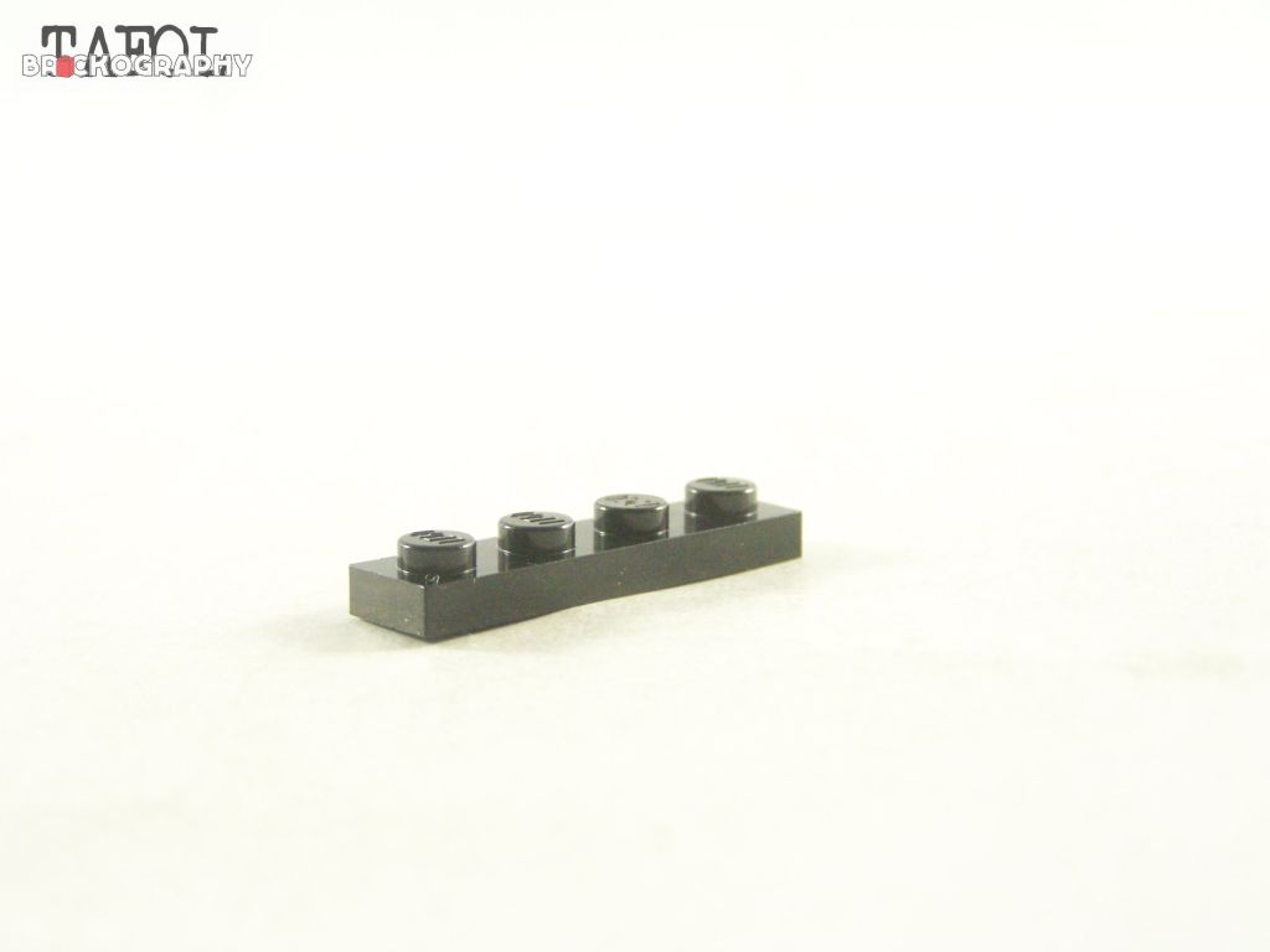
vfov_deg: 18.0
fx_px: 3008
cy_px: 476
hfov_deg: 23.8
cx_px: 635
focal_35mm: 82
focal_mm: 13.7
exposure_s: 1/60
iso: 400
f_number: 3.2
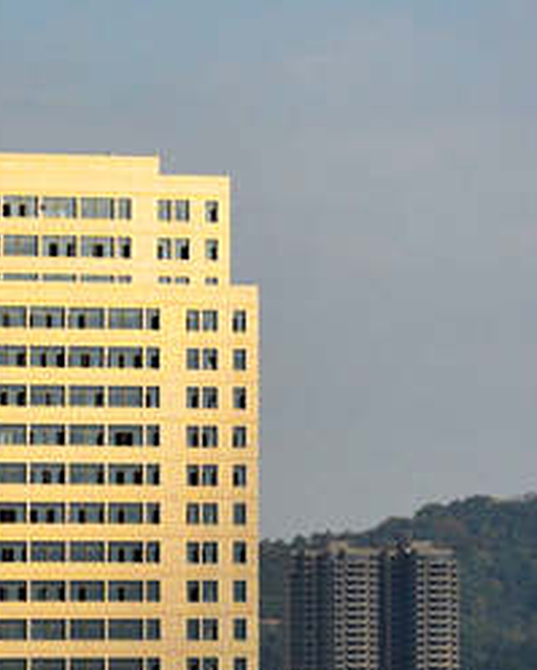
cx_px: -656
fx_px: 4640
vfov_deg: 8.2
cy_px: 701
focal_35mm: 234
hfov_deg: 6.4
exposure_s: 1/6400
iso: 640
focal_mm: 62
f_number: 6.3
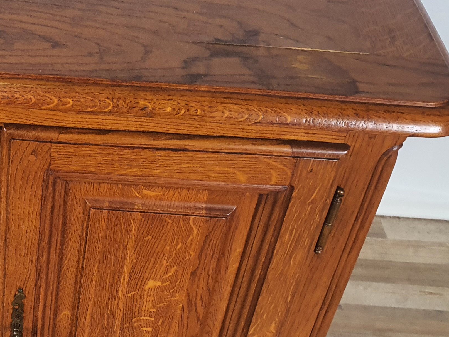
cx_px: -2
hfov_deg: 28.0
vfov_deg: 22.6
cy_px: 193
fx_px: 843
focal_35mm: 65
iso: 320
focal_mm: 4.3
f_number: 2.4
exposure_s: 1/50
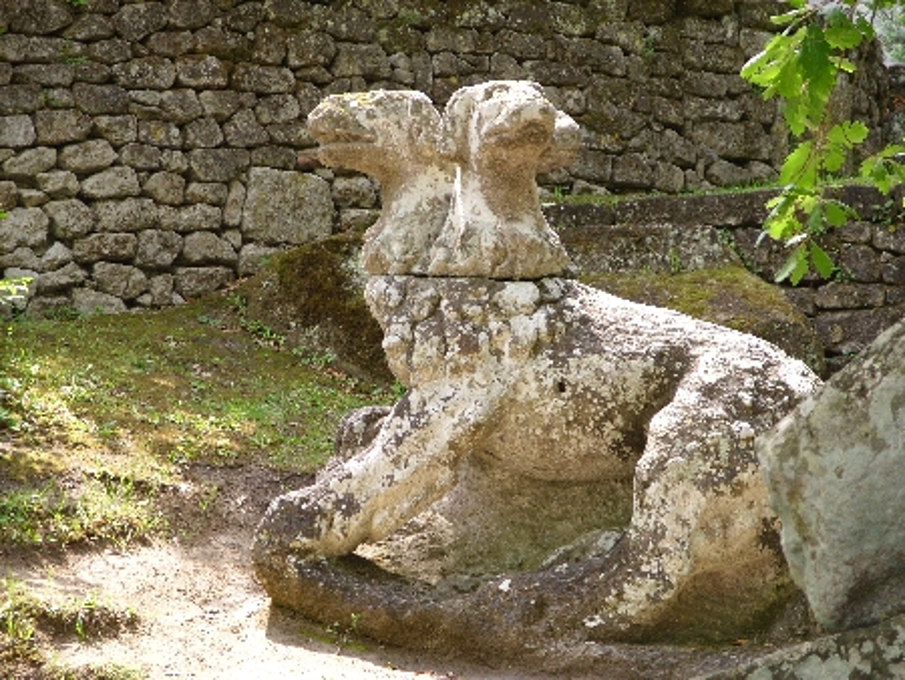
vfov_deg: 10.8
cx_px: 452
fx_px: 3610
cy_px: 340
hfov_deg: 14.3
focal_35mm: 138
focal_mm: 28.5
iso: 100
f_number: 3.8
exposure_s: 1/148
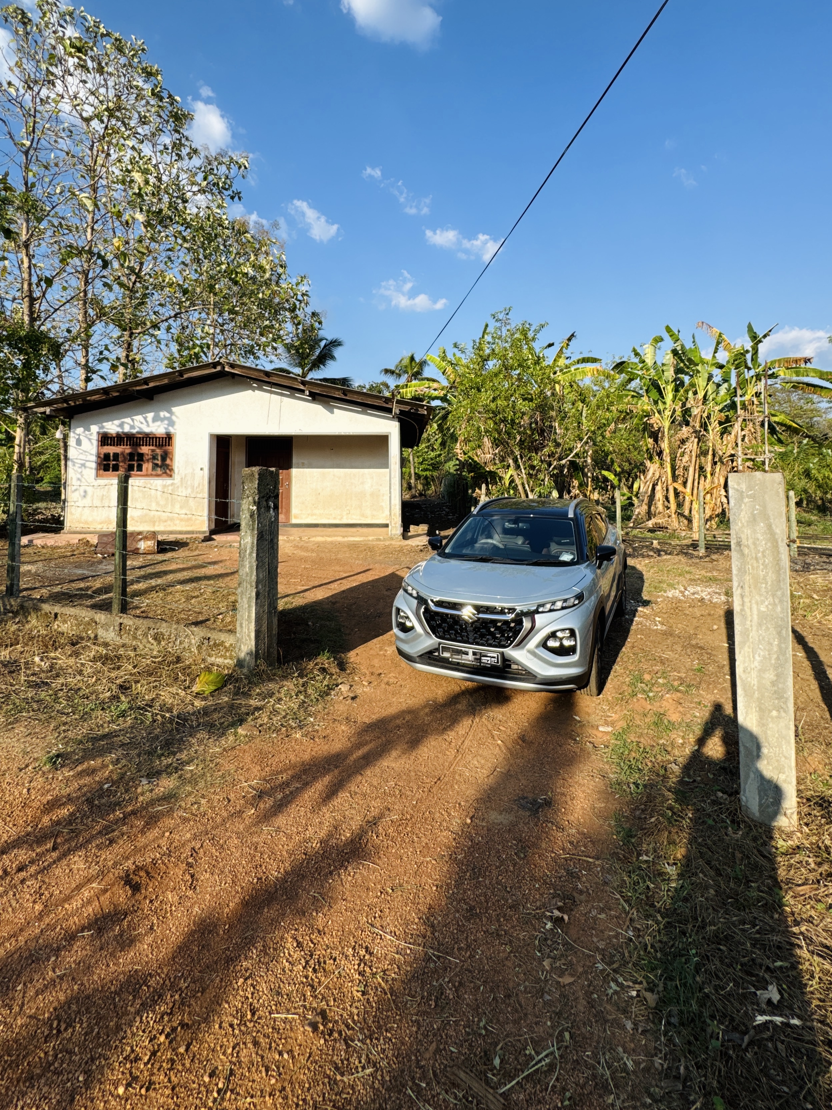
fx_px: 545
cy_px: 441
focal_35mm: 17
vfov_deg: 89.8
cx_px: 392
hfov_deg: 74.7
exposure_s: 1/1449
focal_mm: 2.22
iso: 40
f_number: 2.2
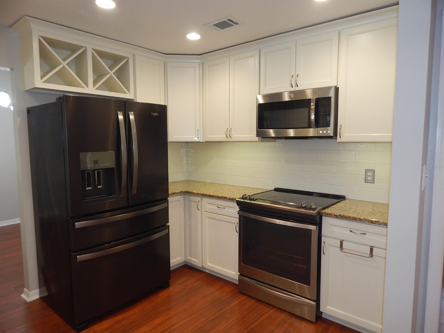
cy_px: 166
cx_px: 222
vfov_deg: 61.1
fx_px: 282
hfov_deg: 76.4
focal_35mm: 22
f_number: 3
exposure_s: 1/30
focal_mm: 4
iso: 200
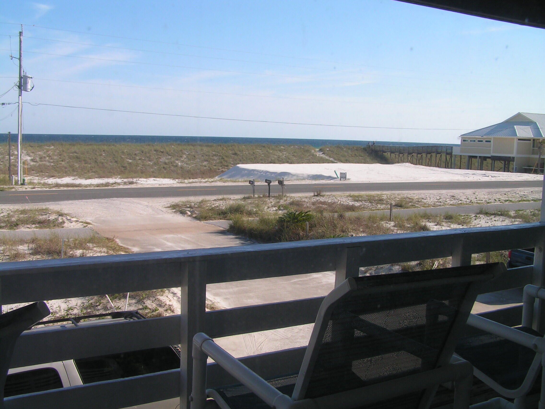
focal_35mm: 38
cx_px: 272
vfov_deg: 37.7
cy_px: 204
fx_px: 598
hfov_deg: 49.0
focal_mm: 6.3
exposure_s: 1/320
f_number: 5.6
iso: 50
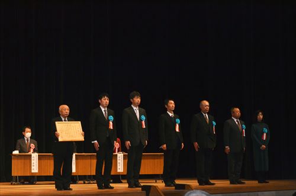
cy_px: 98
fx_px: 640
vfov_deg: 17.4
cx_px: 148
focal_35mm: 78
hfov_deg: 26.0
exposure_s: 1/320
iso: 3200
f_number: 10
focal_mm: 52
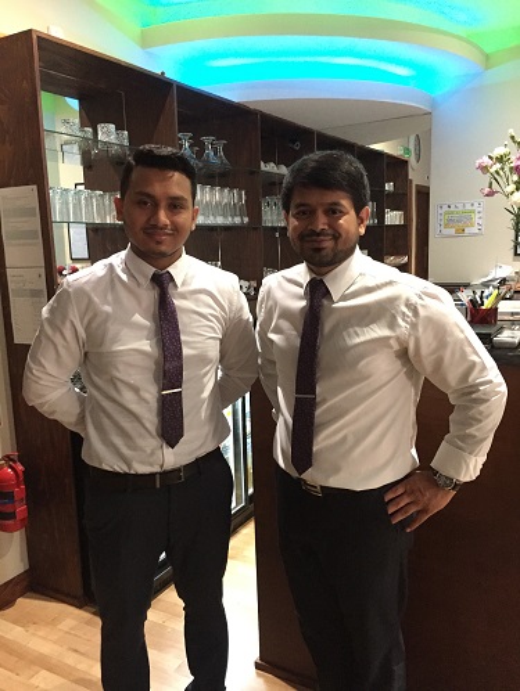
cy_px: 346
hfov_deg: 48.3
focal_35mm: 29
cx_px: 260
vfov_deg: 61.6
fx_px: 580
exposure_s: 1/17
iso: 400
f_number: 2.2
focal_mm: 4.15
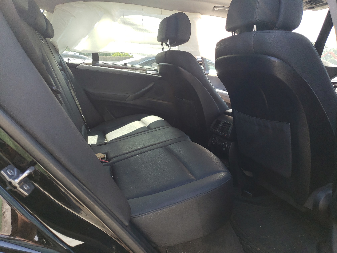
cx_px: 168
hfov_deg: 67.3
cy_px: 126
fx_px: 253
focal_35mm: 26
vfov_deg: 53.1
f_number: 1.5
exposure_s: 1/323
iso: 50
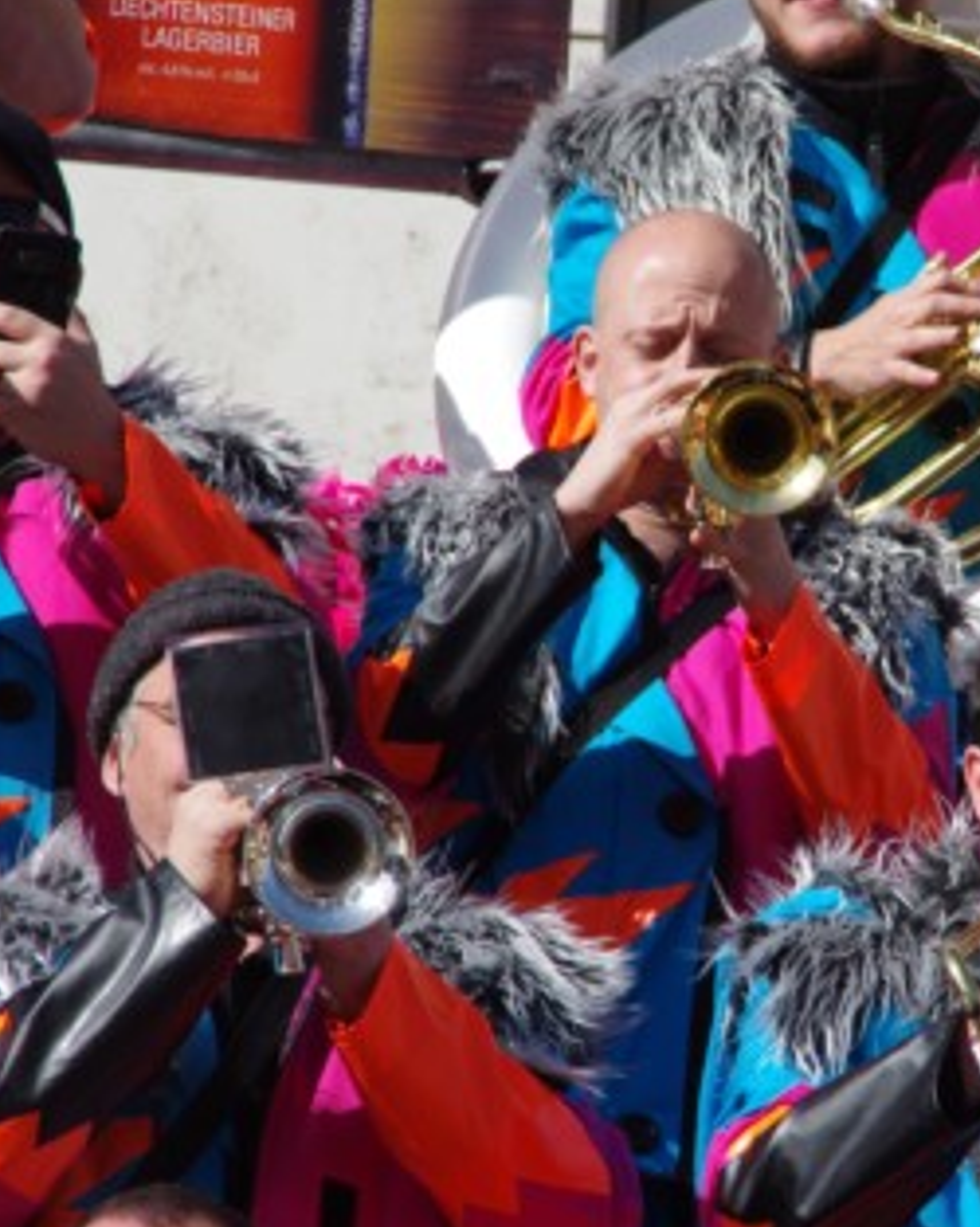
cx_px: 815
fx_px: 16295
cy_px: 629
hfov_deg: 3.4
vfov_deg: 4.3
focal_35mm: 449
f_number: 11
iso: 200
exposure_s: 1/320
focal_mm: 200
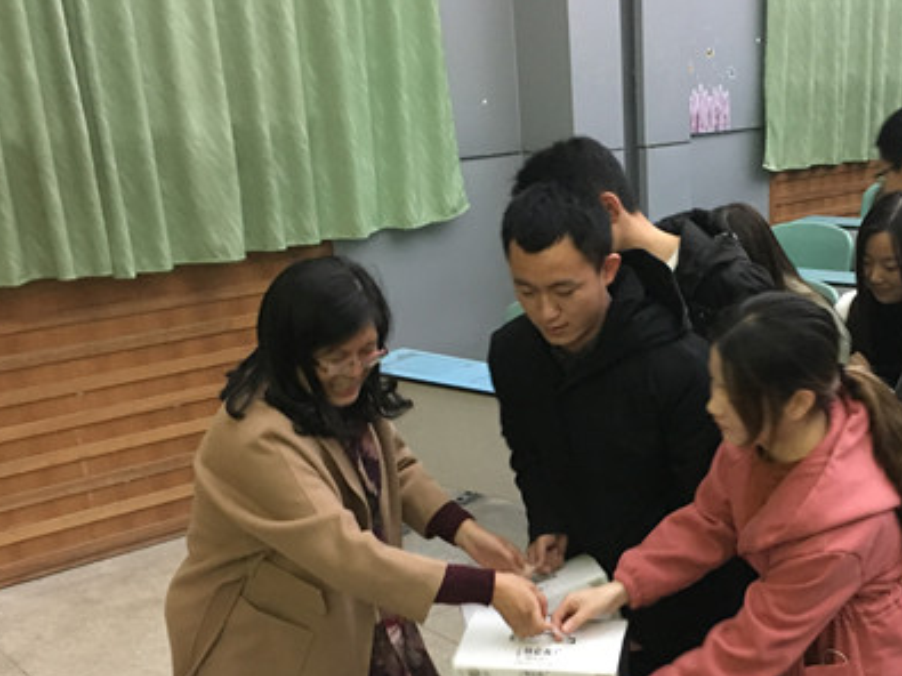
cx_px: 605
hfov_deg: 39.9
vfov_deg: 30.3
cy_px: 523
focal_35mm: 47
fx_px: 1224
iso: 400
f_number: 2.2
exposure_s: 1/17
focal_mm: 4.15
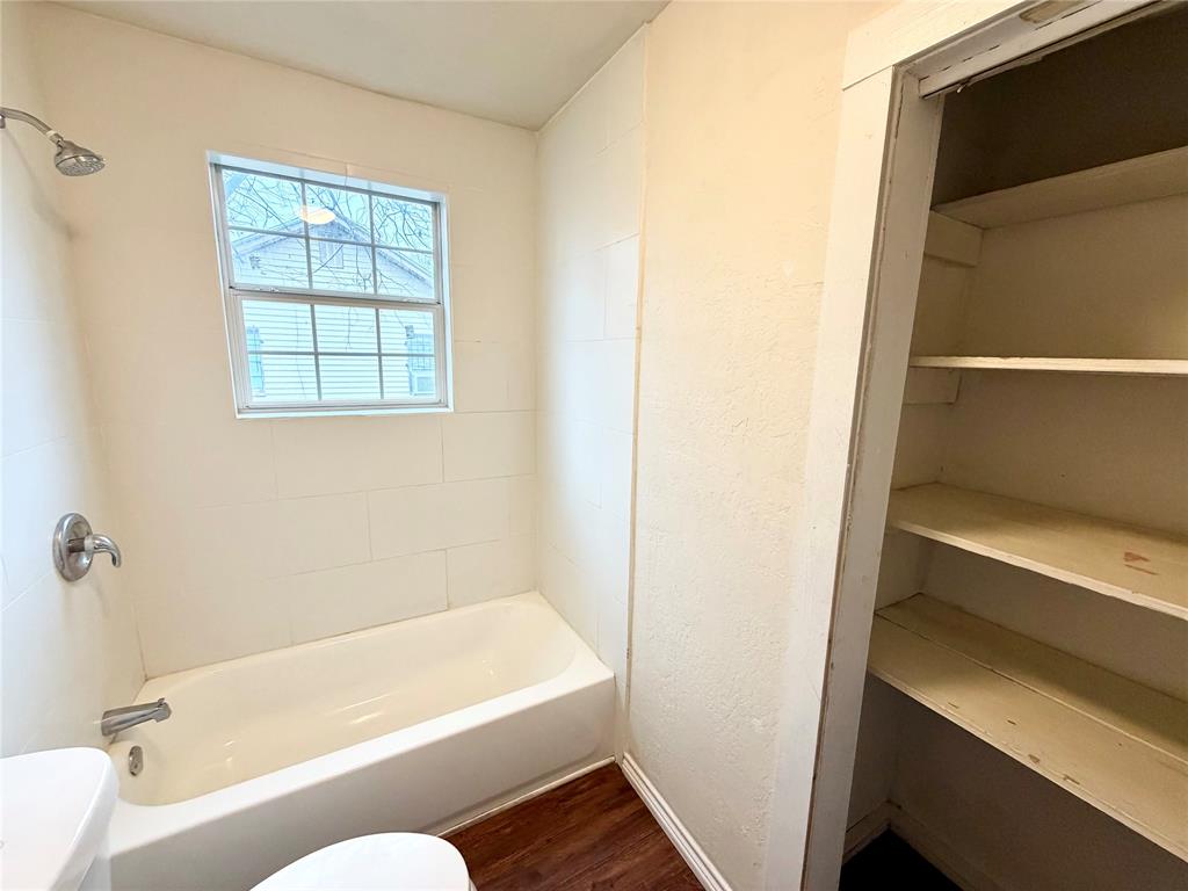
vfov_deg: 85.7
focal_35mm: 14
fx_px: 480
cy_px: 446
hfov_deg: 102.1
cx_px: 594
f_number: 2.2
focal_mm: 2.22
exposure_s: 1/120
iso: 250
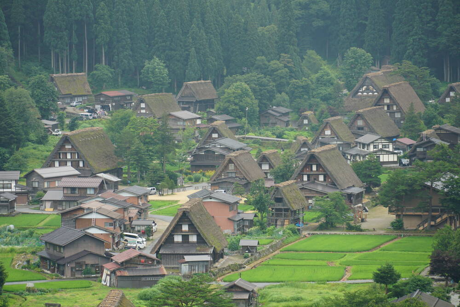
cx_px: 230
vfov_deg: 6.8
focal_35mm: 202
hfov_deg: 10.2
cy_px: 154
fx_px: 2588
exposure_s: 1/250
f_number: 5.6
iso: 320
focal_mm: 135
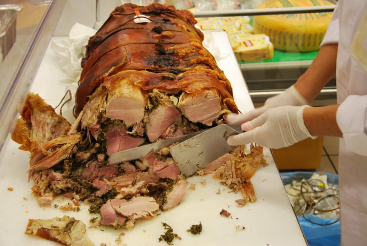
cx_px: 184
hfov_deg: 37.8
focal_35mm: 52
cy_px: 123
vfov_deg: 25.8
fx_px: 536
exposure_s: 1/30
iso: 200
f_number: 4.5
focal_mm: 35
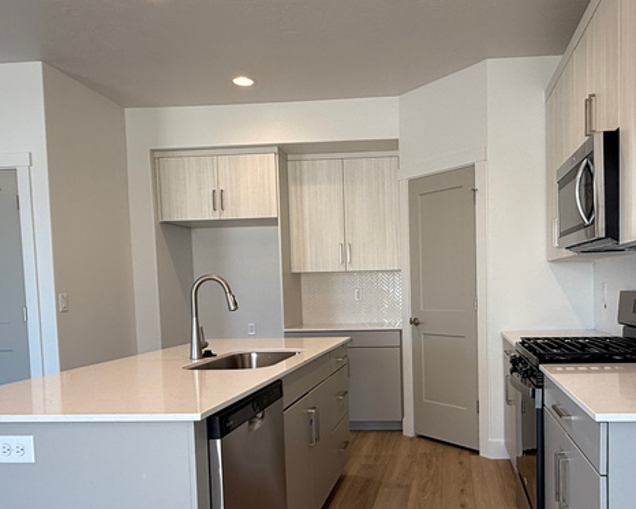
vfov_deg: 48.1
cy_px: 318
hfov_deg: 57.7
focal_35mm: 30
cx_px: 415
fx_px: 565
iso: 64
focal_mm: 2.22
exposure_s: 1/120
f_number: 2.2
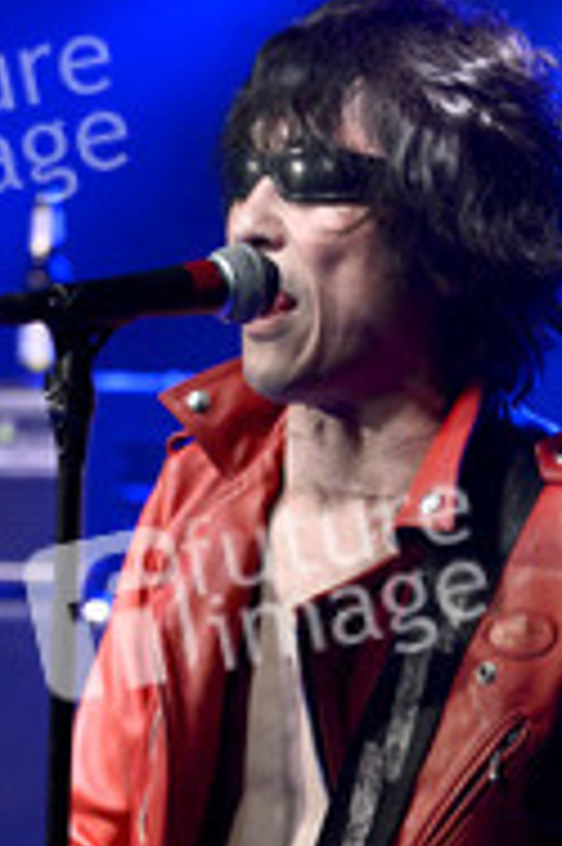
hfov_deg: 9.2
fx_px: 3495
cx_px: 387
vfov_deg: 13.6
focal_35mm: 149
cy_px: 819
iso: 2500
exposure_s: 1/200
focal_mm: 70
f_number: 2.8
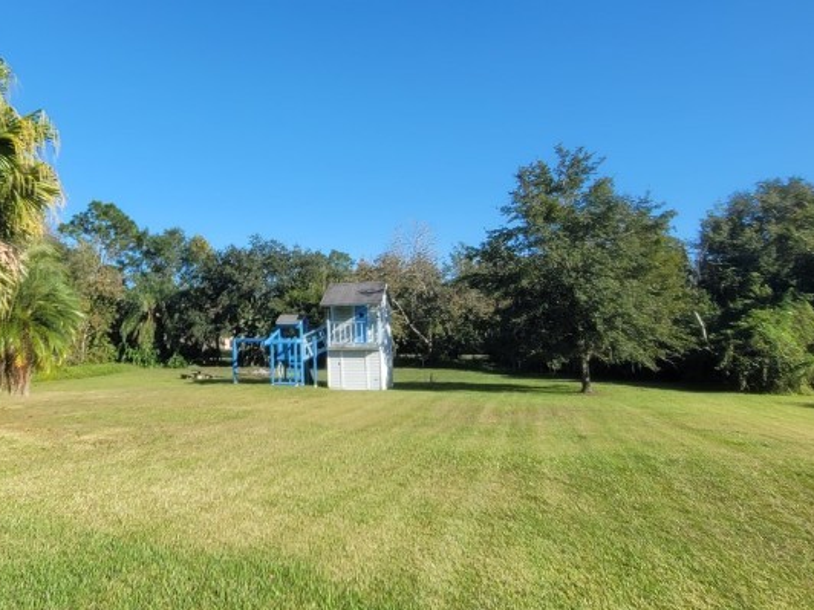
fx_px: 588
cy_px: 269
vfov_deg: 54.7
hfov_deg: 65.8
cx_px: 220
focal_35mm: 25
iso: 64
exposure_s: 1/1380
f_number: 2.2
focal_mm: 2.2
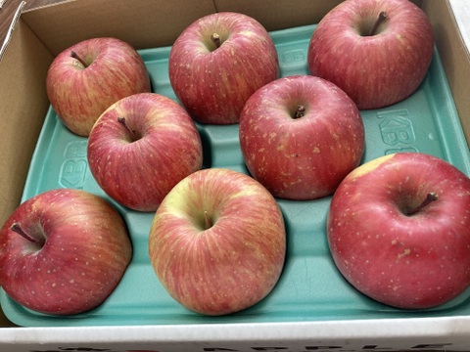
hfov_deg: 63.4
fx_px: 380
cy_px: 176
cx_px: 235
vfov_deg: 49.7
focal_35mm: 28
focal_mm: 3.99
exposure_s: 1/72
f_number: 1.8
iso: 80
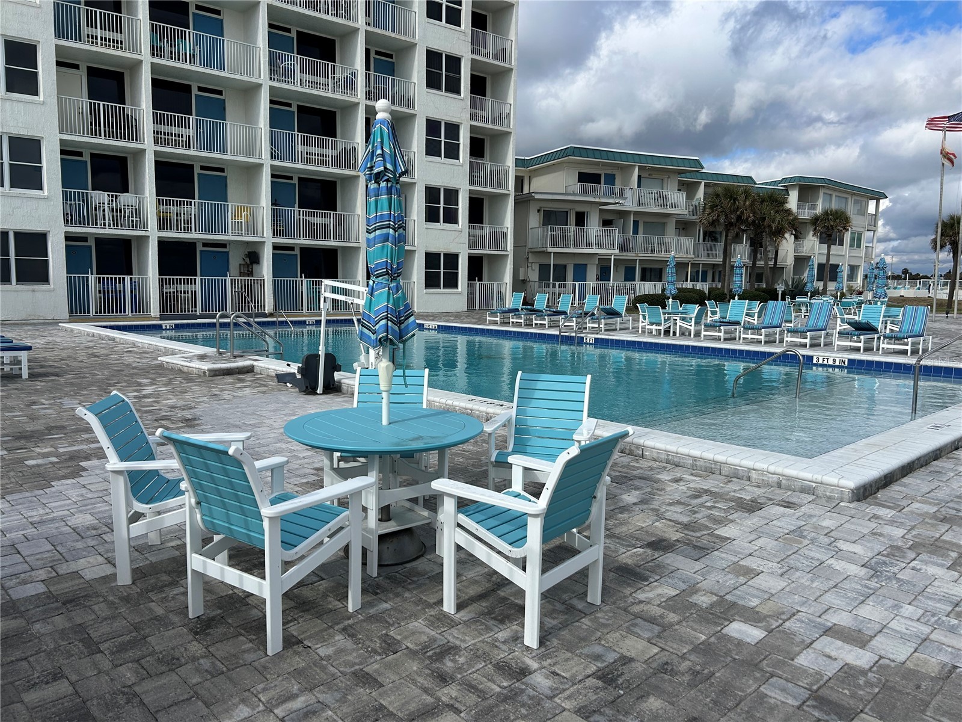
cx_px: 481
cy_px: 361
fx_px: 723
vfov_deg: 53.1
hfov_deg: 67.3
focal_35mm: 26
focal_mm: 5.7
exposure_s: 1/6211
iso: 50
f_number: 1.5
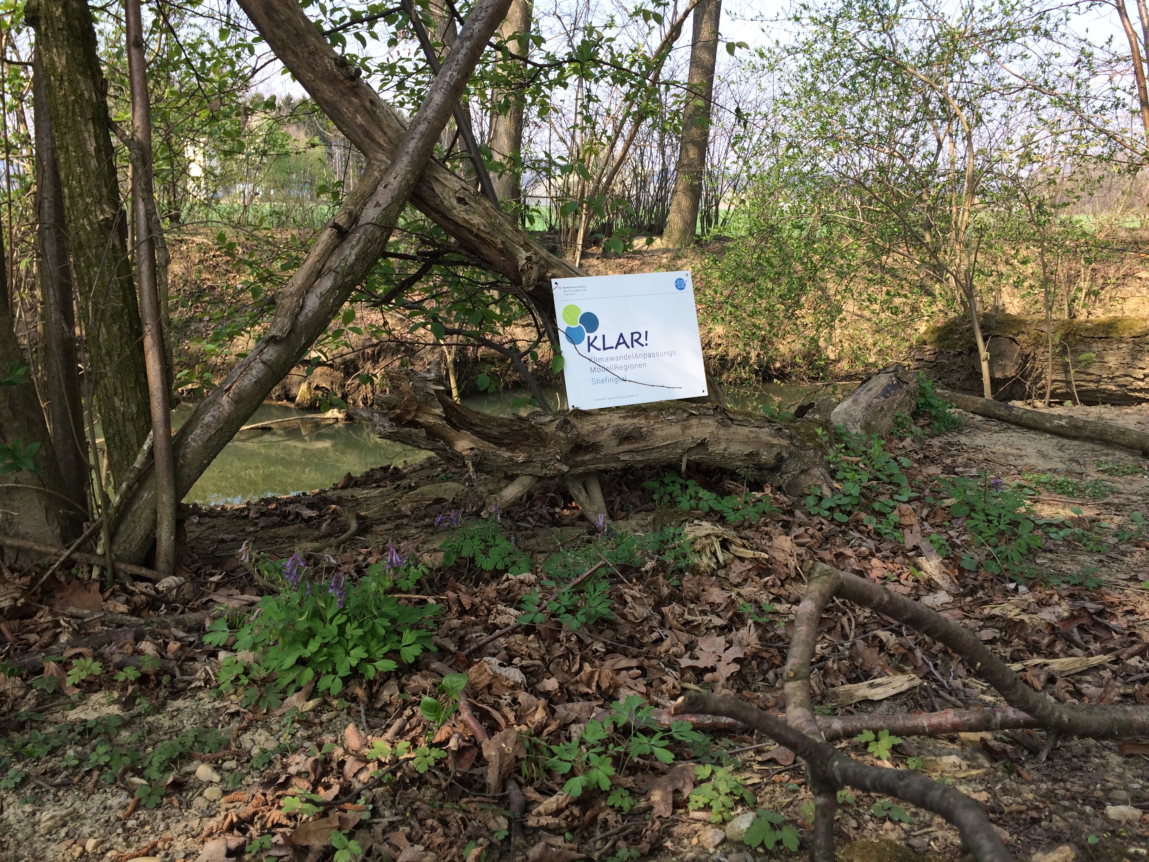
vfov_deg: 48.2
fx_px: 963
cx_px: 574
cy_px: 431
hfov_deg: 61.7
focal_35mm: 29
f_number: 2.2
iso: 32
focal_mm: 4.15
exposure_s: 1/526
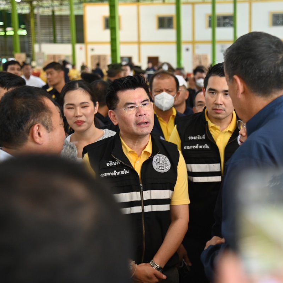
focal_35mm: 75
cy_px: 142
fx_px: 694
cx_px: 175
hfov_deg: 23.0
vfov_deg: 23.1
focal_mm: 58
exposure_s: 1/250
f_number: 4
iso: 2000
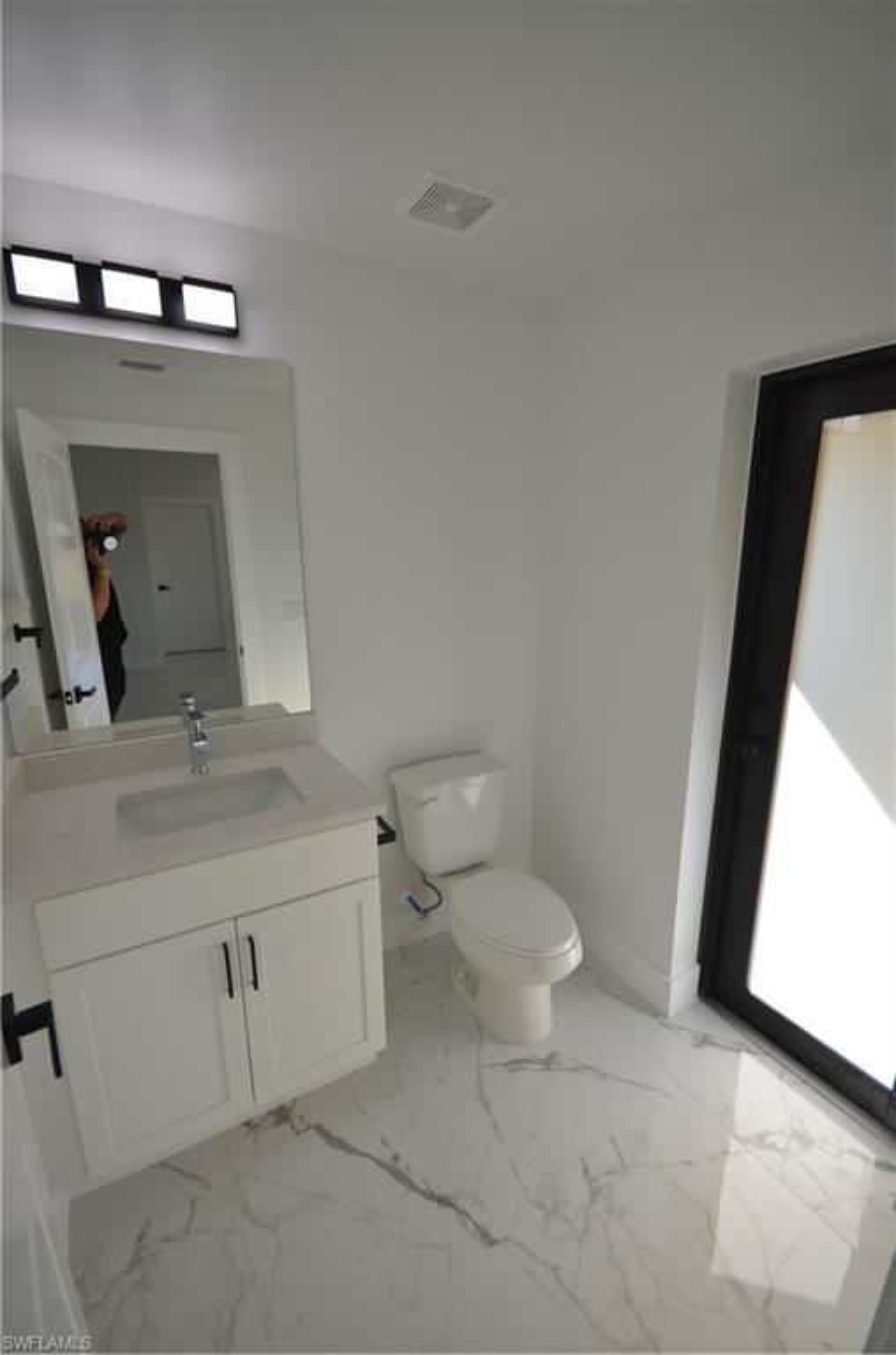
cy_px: 678
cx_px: 448
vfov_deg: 100.5
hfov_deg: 77.0
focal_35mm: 15
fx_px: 563
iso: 200
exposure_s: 1/125
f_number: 5.6
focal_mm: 10
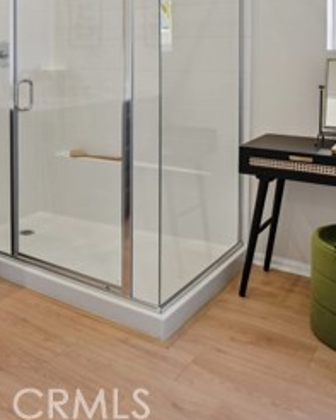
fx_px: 484
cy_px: 65
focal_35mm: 39
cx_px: 60
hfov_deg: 36.7
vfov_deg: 43.8
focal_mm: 16
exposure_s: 1/30
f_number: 7.1
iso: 320
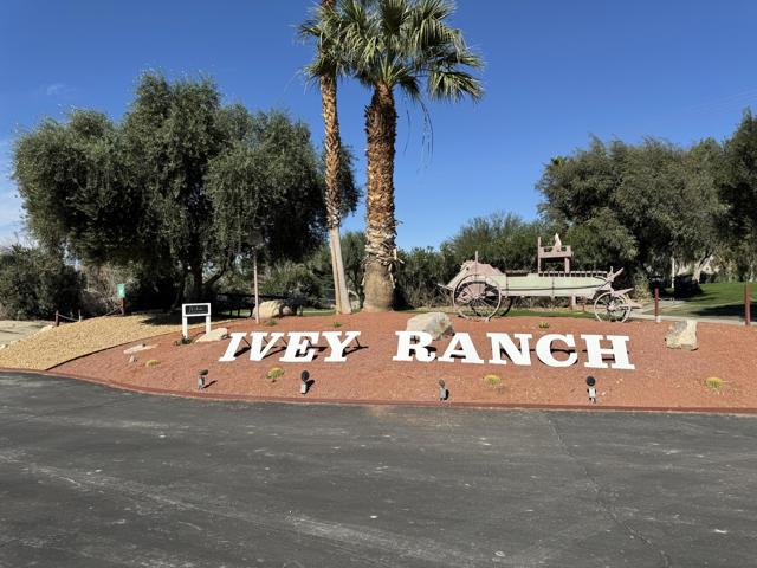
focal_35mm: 24
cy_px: 284
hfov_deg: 71.6
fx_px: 525
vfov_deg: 56.8
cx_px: 378
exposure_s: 1/5348
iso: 80
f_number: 1.78
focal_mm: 6.76
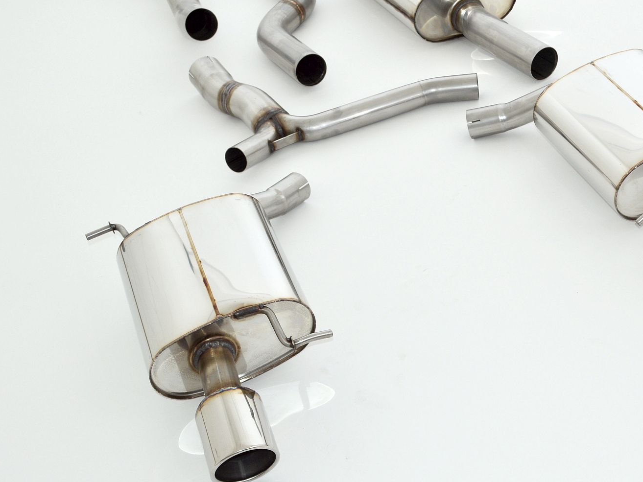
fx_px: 1096
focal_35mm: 59
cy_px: 192
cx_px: 446
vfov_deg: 24.8
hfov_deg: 32.3
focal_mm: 28
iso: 200
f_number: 10
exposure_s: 1/160
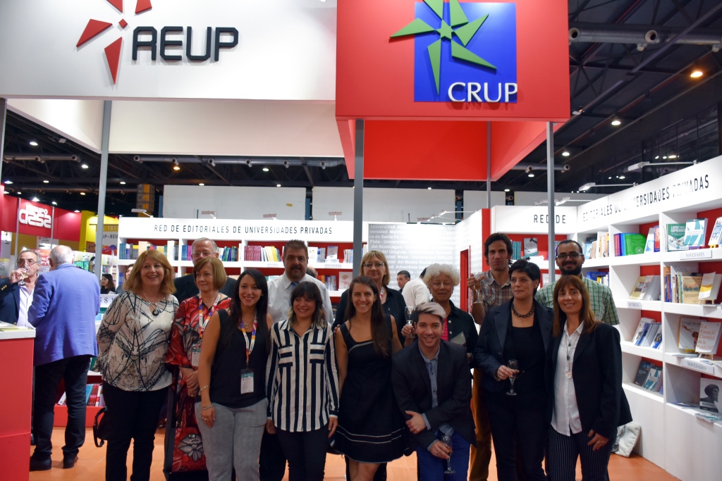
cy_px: 240
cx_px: 361
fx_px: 542
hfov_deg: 67.4
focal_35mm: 27
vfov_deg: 47.9
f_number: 5
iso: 800
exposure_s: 1/100
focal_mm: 18
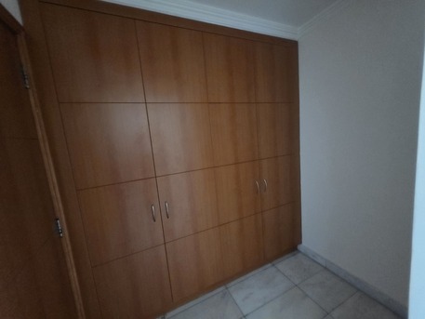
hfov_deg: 106.2
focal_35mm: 13
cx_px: 212
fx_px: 160
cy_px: 160
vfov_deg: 89.9
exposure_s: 1/25
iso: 1000
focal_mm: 2.2
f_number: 1.9
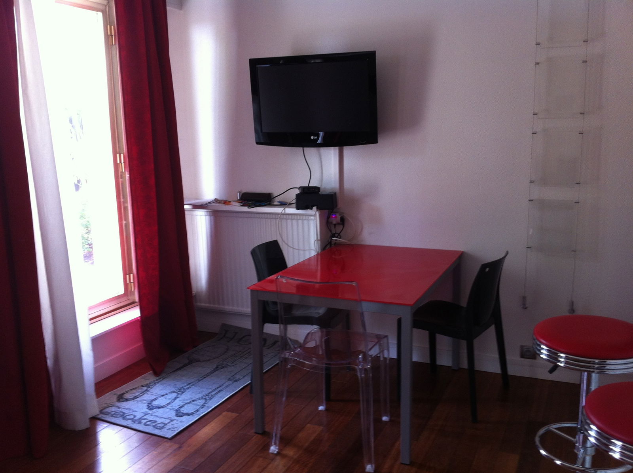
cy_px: 236
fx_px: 639
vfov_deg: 40.6
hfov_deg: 52.7
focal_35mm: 35
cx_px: 316
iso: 80
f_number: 2.8
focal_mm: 3.85
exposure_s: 1/17
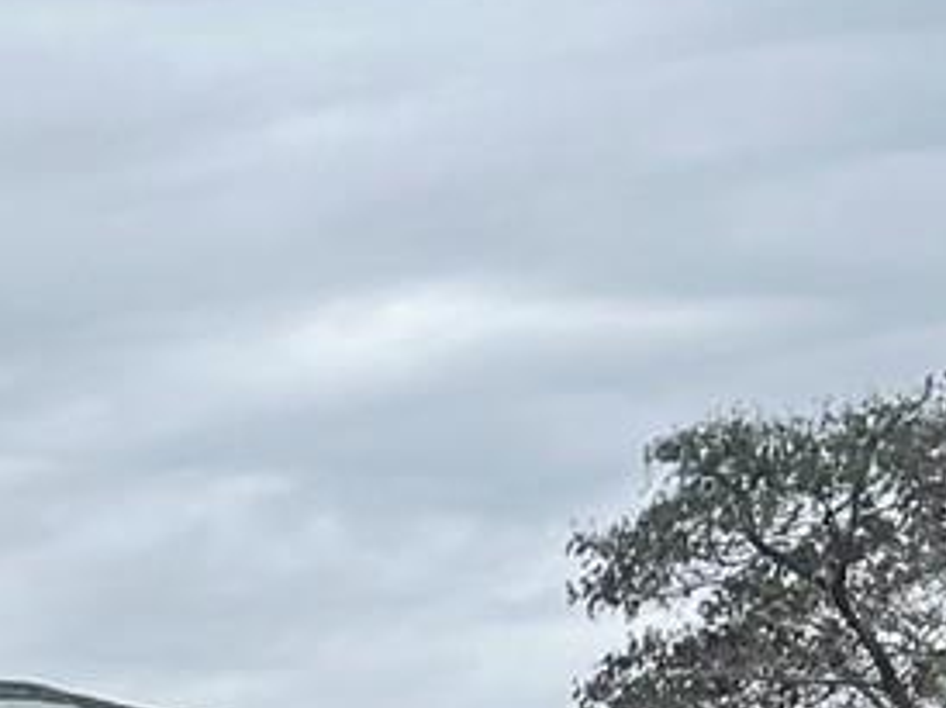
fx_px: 4150
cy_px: 1305
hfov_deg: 11.9
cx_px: -787
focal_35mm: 152
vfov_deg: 9.3
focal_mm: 5.1
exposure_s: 1/3049
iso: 50
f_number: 1.6
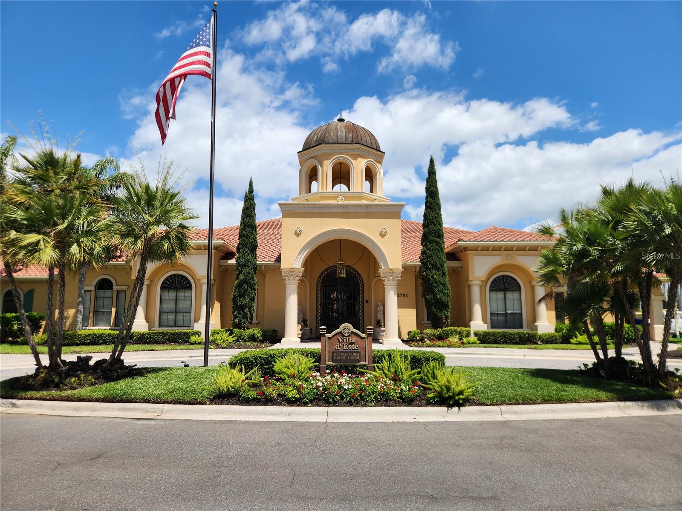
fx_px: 453
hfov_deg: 73.9
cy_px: 256
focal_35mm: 23
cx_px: 341
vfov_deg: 58.9
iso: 20
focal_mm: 5.4
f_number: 1.8
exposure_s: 1/2060
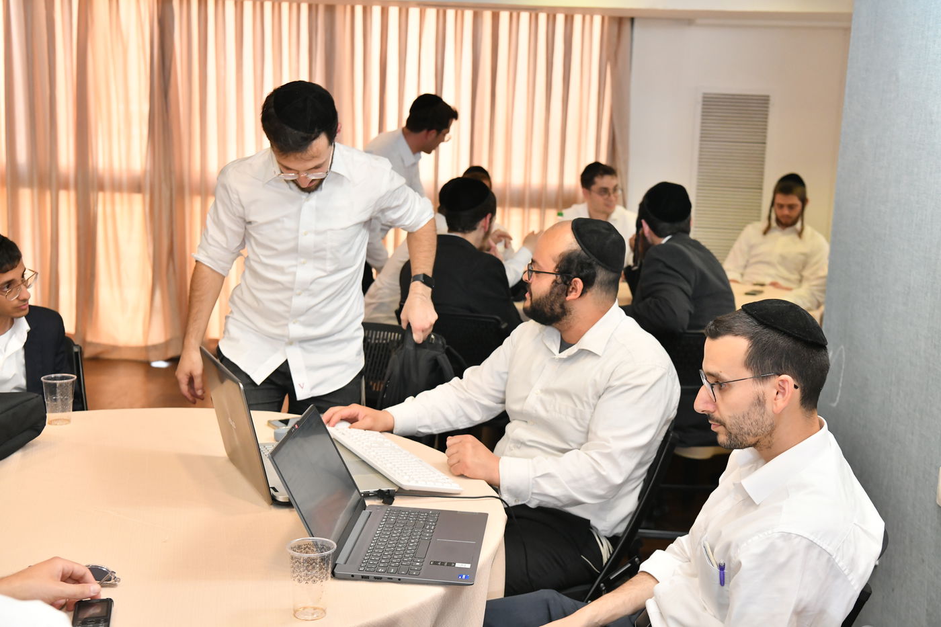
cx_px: 470
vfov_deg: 27.0
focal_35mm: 50
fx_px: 1307
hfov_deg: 39.6
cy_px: 314
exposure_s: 1/200
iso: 2500
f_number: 5.6
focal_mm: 50
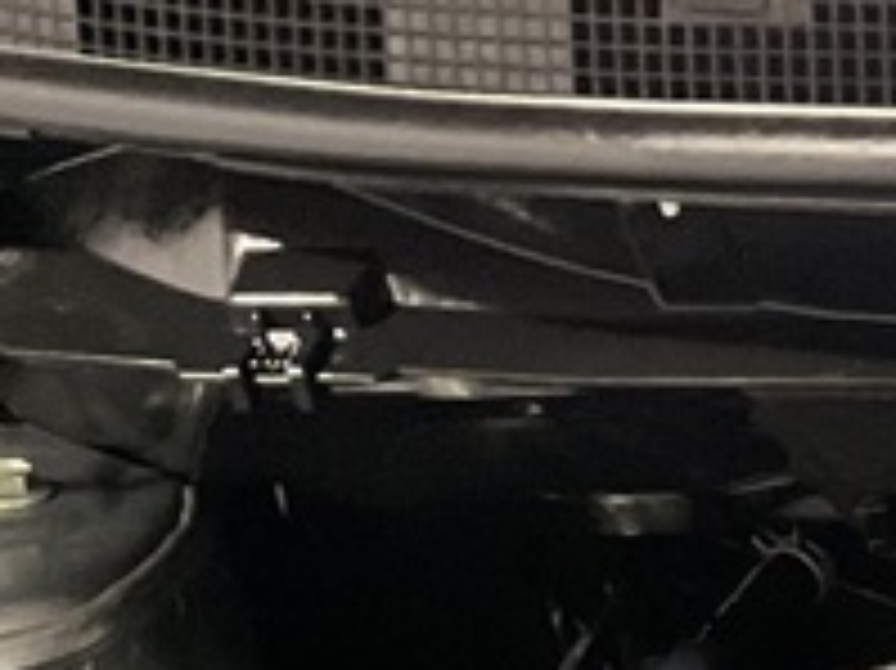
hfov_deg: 12.1
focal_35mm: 140
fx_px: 3622
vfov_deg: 9.6
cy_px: 1470
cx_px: 1936
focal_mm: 3
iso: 320
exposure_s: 1/25
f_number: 1.8
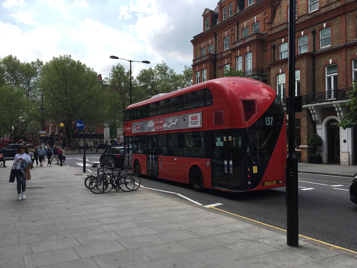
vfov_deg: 48.2
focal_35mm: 29
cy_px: 134
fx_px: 299
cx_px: 178
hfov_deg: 61.7
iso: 25
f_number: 2.2
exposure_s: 1/1261
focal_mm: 4.15
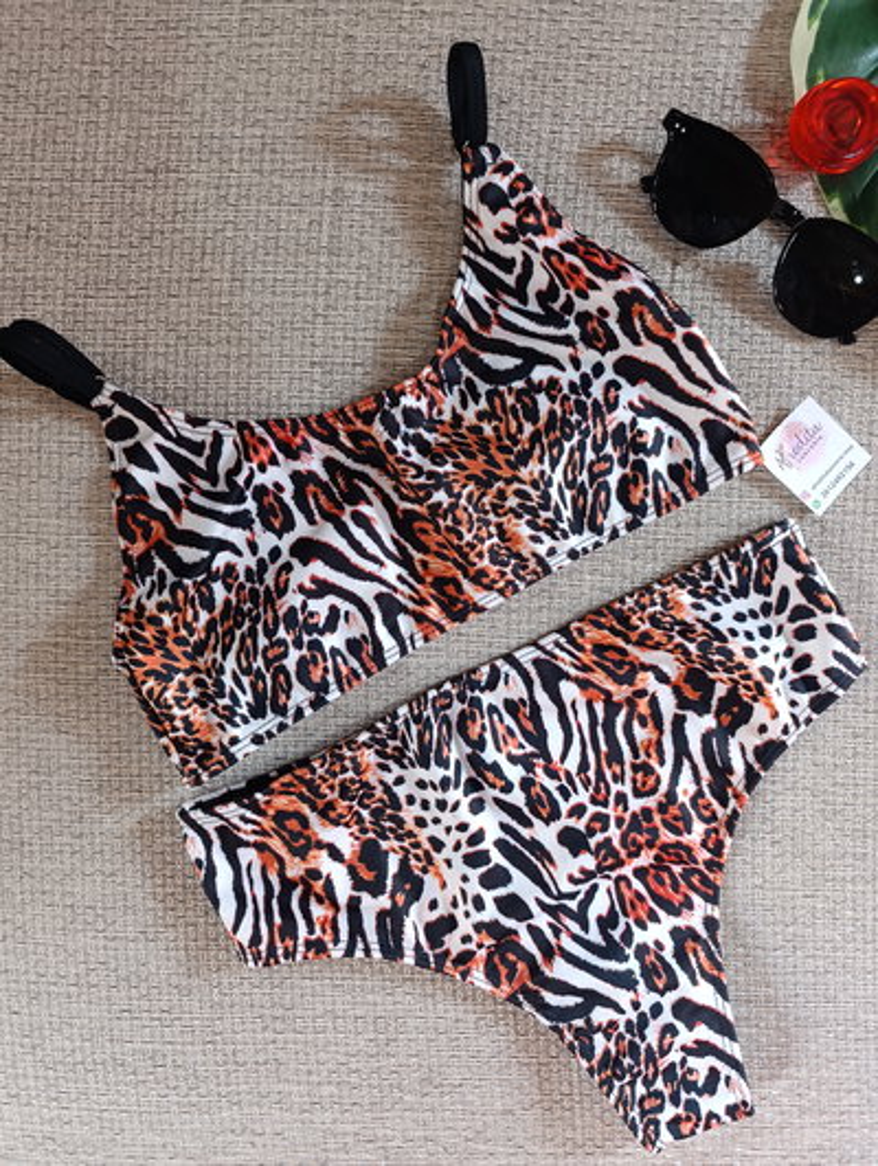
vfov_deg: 73.8
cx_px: 439
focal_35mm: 23
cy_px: 583
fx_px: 776
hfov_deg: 59.0
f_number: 1.6
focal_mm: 6.14
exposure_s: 1/100
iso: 1000
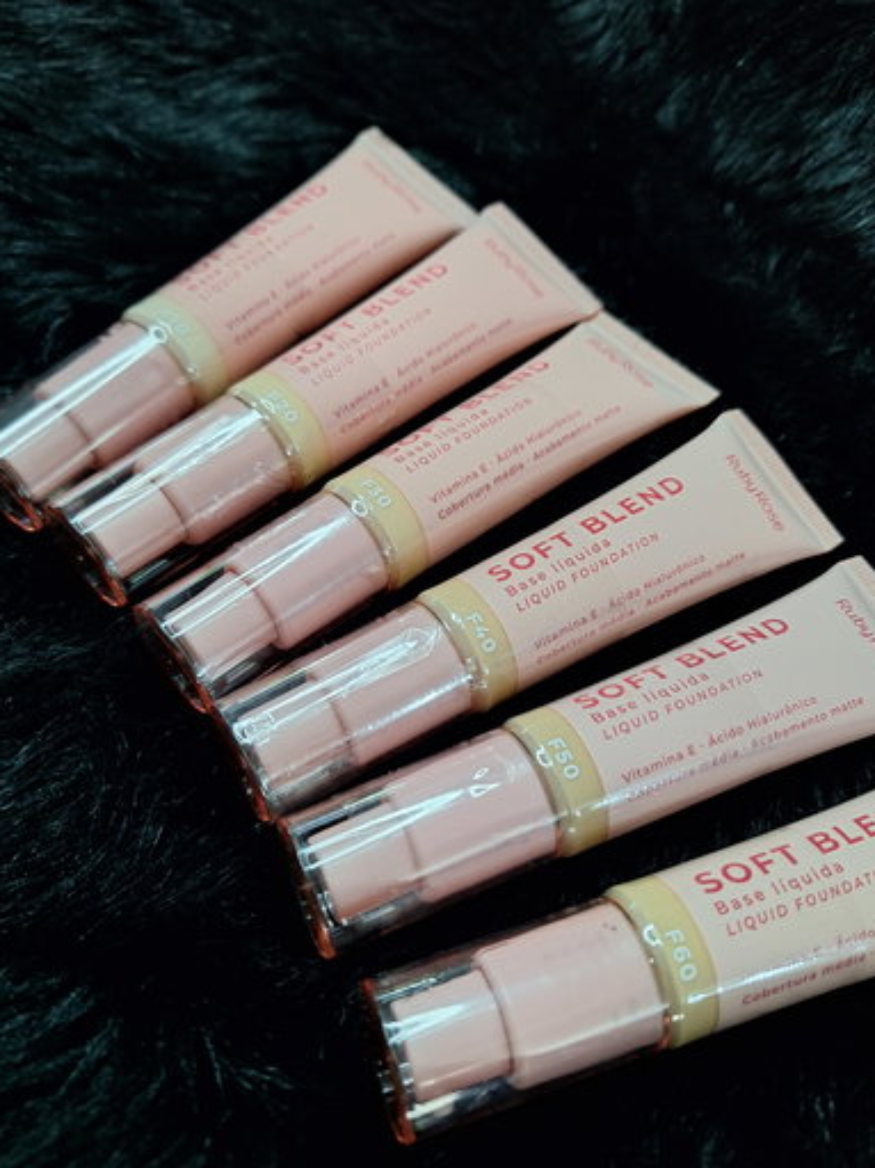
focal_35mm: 24
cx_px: 434
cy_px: 589
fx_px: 809
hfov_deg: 56.8
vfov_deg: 71.6
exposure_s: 1/50
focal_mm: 5.54
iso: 250
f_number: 1.8
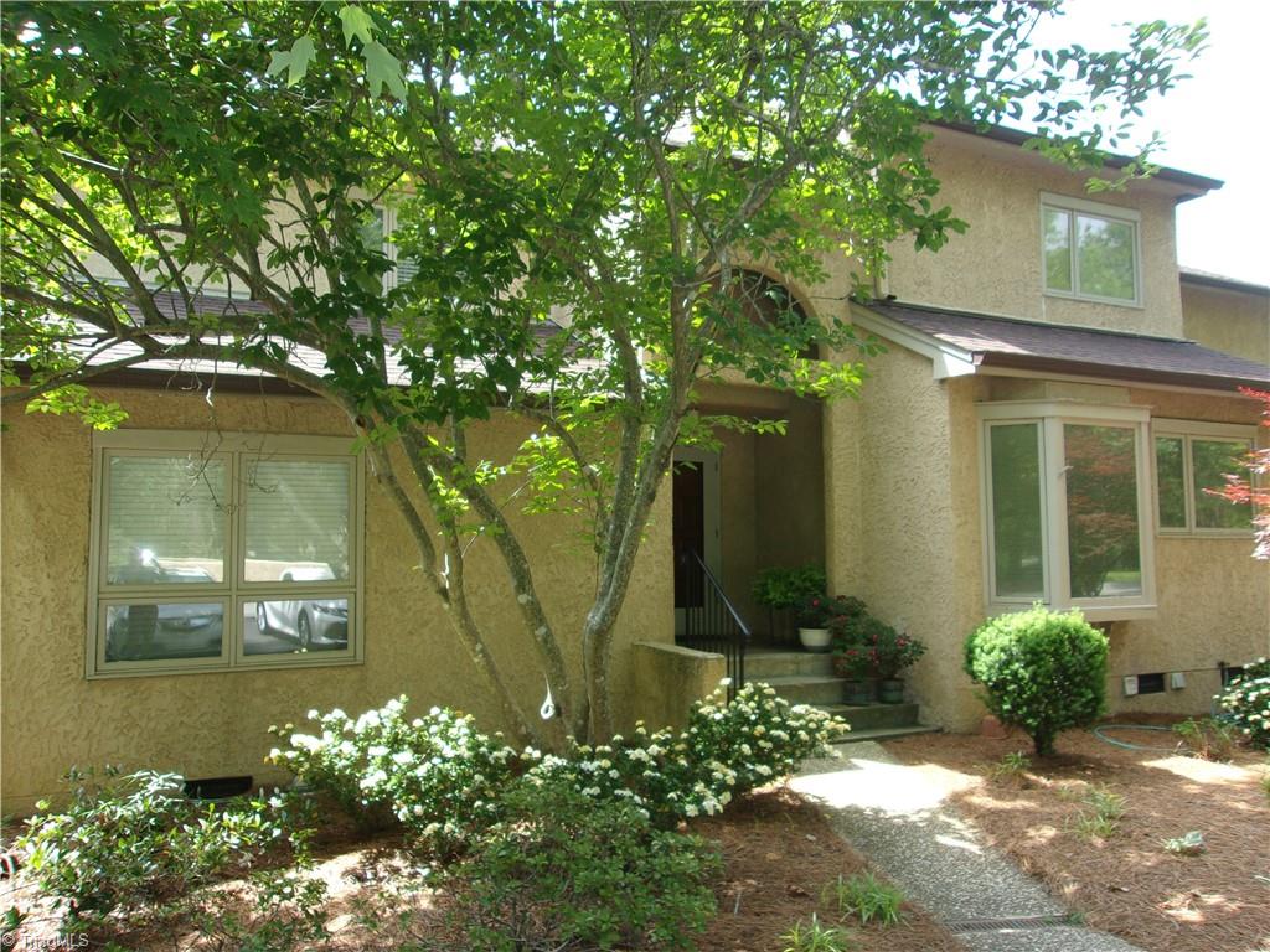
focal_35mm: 27
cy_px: 476
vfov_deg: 51.4
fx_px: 991
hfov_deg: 65.3
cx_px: 635
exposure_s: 1/100
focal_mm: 4.9
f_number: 3
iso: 80
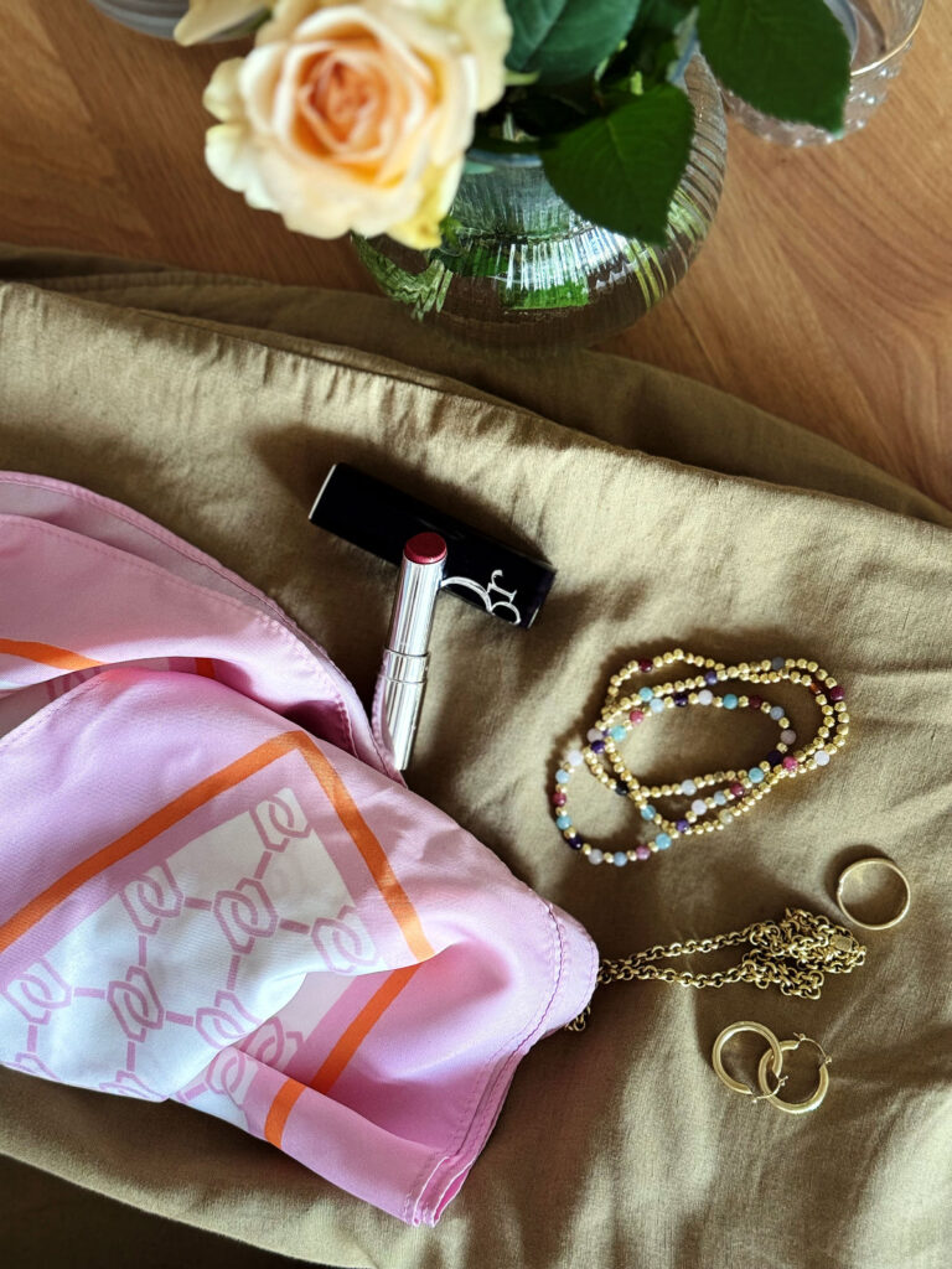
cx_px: 476
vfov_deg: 39.7
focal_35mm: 48
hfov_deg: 30.3
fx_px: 1760
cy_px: 634
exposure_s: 1/49
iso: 250
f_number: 1.78
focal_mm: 6.76
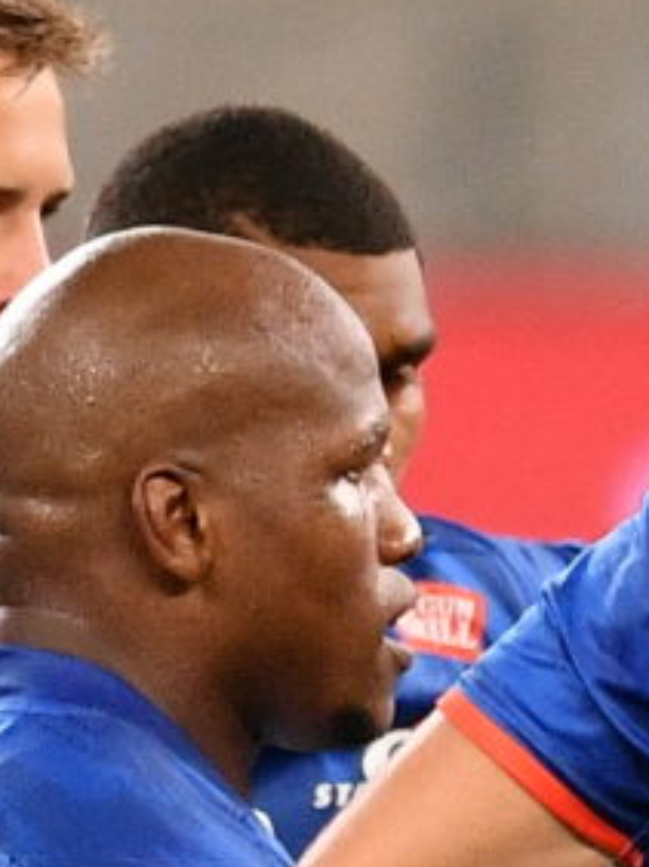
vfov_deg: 0.4
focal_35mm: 5242
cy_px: 1725
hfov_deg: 0.3
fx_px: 131239
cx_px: 1283
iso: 1600
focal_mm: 400
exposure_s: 1/1600
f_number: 2.8
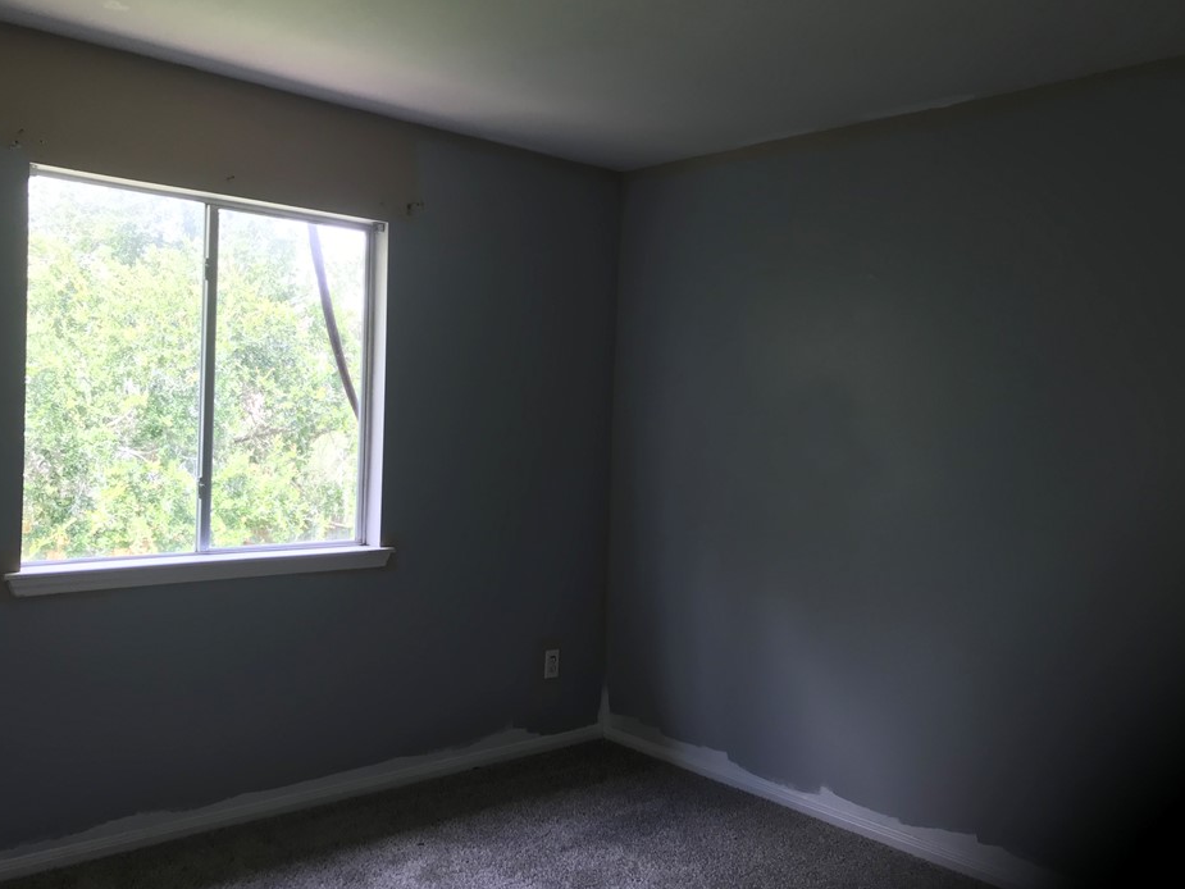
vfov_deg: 45.5
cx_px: 562
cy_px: 448
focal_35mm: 31
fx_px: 1061
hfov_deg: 58.3
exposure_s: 1/60
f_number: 1.8
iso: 32
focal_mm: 3.99
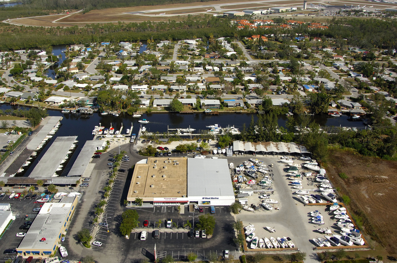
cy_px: 132
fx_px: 397
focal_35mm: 36
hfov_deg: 53.2
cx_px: 198
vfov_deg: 36.8
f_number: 8.5
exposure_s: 1/1000
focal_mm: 24
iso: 400
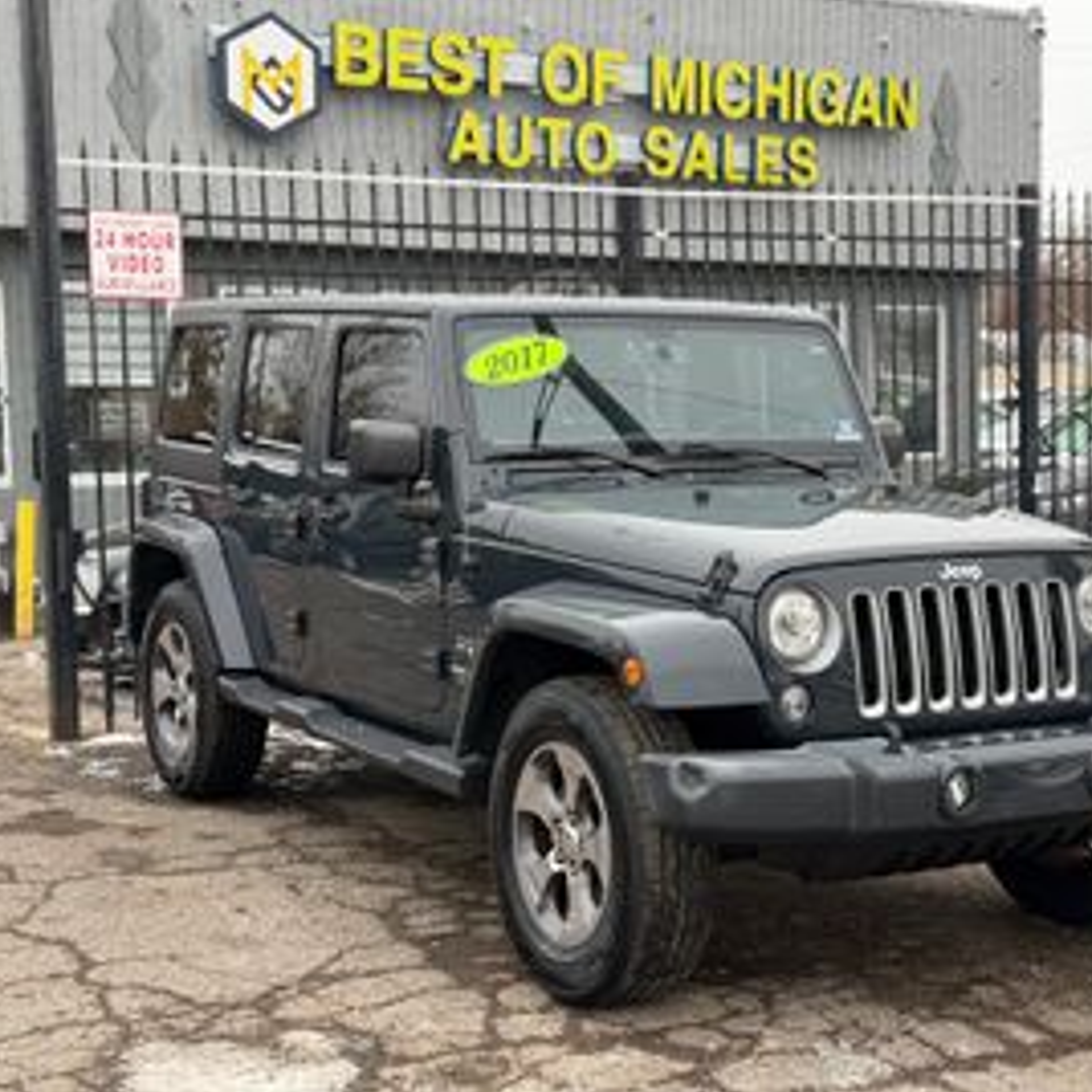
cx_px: 644
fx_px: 2034
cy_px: 546
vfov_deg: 30.0
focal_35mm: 57
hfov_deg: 30.0
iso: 80
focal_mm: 6.76
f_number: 1.78
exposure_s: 1/534
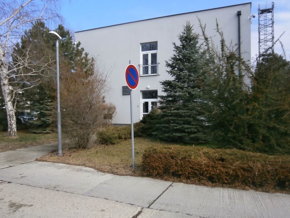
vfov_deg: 53.1
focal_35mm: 26
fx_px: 218
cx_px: 145
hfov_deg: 67.3
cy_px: 109
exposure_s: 1/1000
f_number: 2.8
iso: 80
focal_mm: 4.7
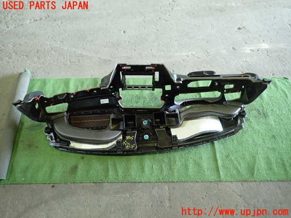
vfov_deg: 54.9
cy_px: 109
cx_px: 146
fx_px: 210
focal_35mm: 25
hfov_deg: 69.4
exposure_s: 1/30
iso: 500
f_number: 2
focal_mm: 4.5
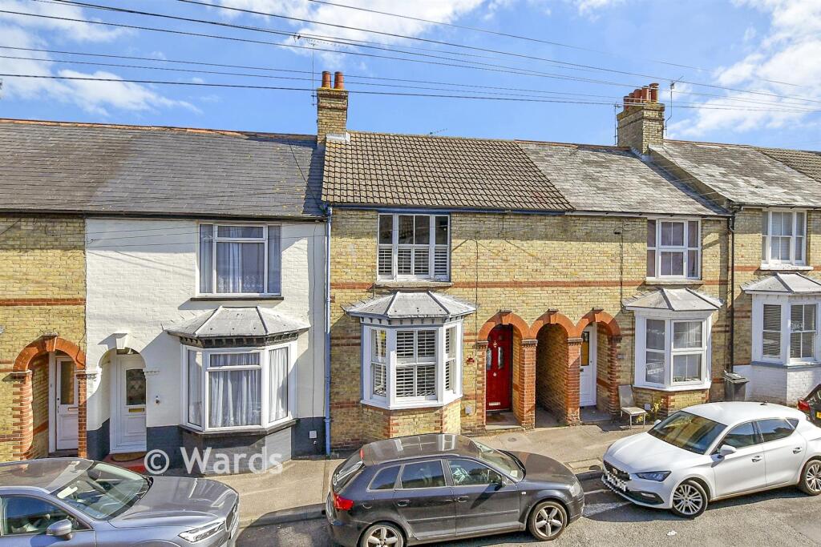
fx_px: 342
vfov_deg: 77.3
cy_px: 274
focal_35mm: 15
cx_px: 410
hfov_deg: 100.4
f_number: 5.6
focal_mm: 10
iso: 160
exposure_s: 1/1250
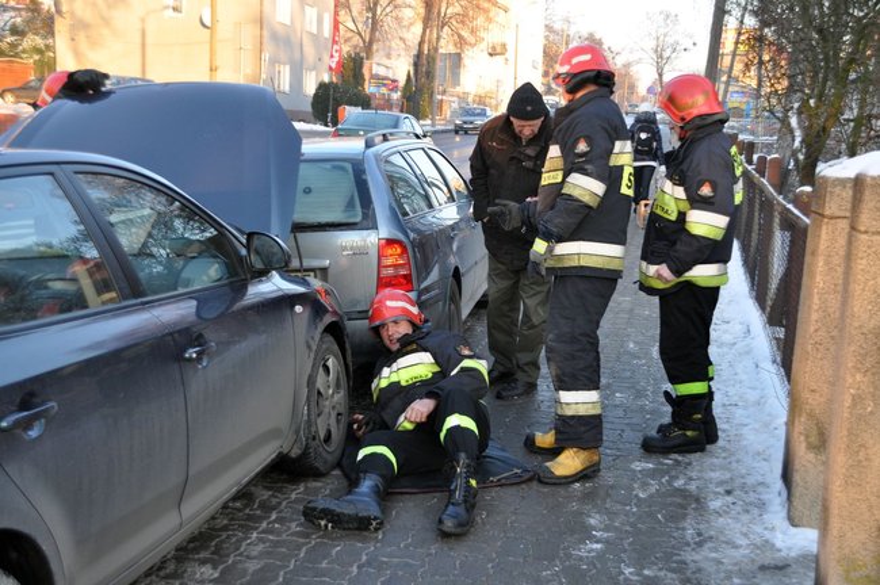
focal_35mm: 48
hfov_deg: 41.2
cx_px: 440
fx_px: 1172
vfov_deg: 28.0
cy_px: 292
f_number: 5.6
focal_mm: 32
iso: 360
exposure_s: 1/125
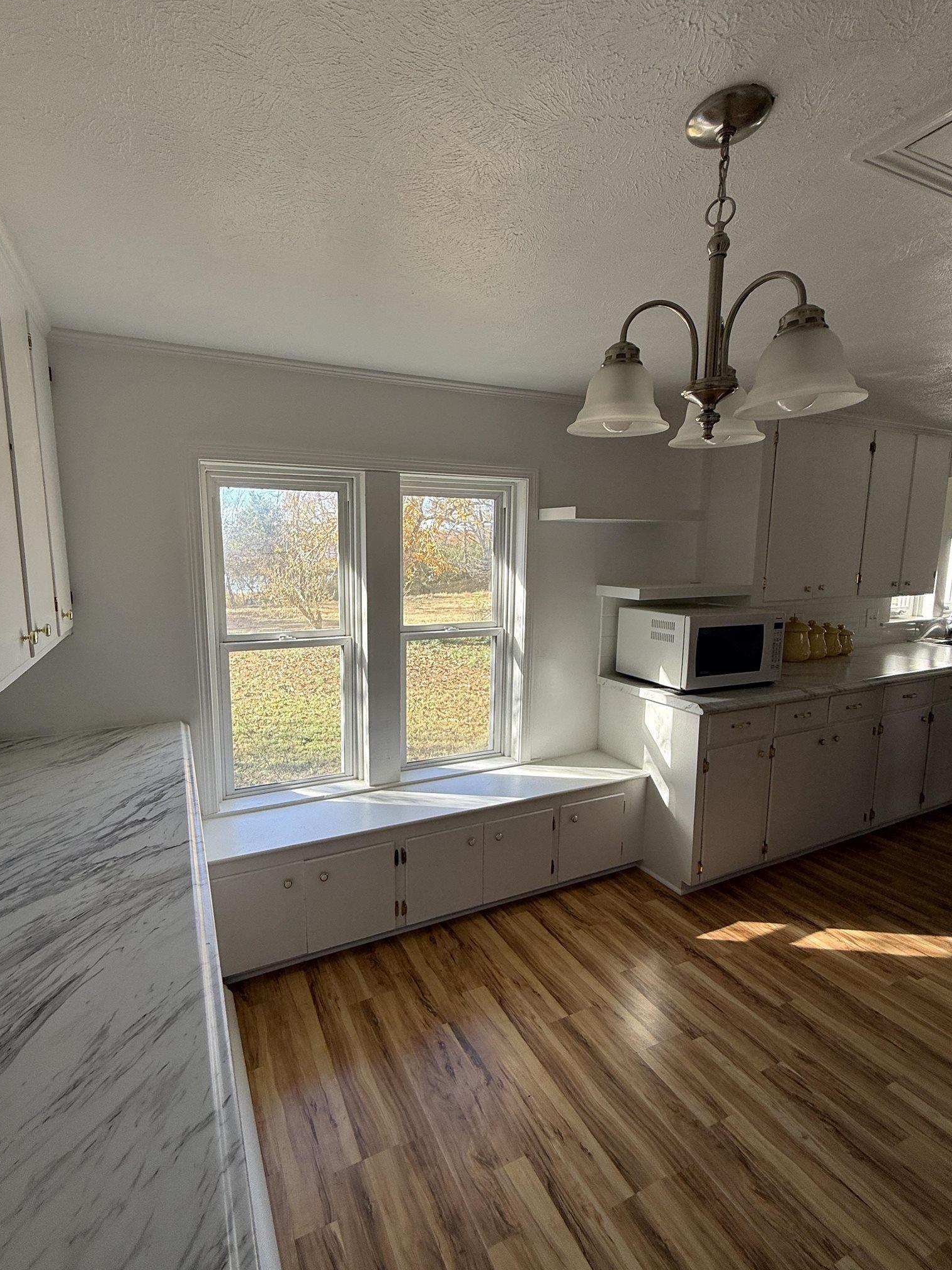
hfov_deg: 77.9
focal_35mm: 16
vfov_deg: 94.5
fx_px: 587
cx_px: 428
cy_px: 636
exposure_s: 1/172
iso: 50
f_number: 2.2
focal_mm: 2.22
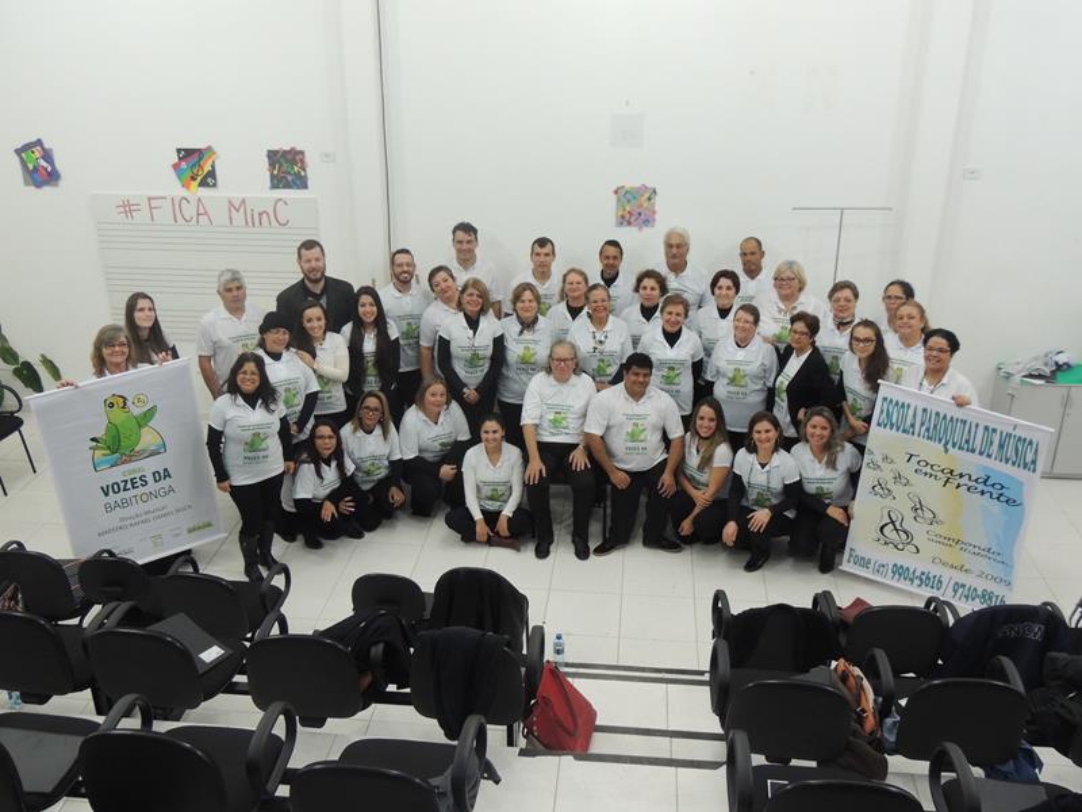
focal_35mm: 33
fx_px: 1031
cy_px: 406
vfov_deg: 42.9
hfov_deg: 55.4
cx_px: 541
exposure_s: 1/30
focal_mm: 5.8
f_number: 3.2
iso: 400
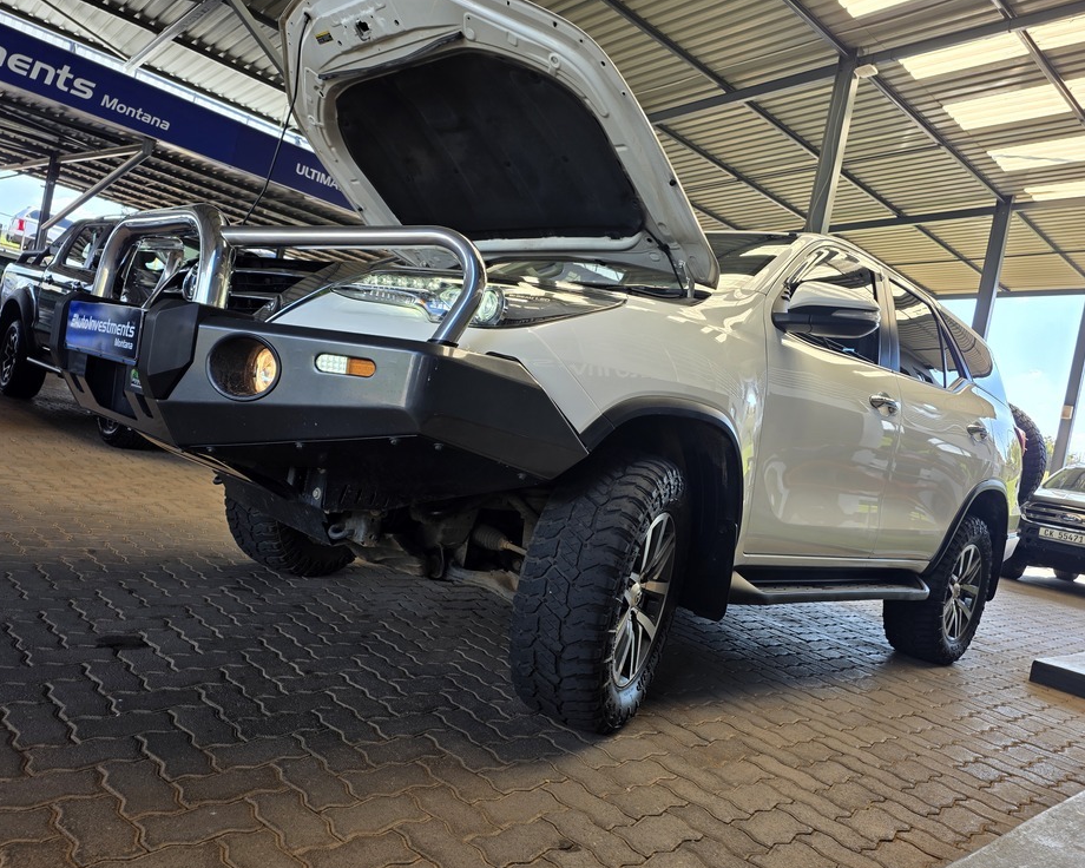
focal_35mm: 25
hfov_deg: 68.1
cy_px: 447
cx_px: 519
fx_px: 803
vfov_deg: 56.8
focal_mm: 6.25
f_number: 1.7
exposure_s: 1/103
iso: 16
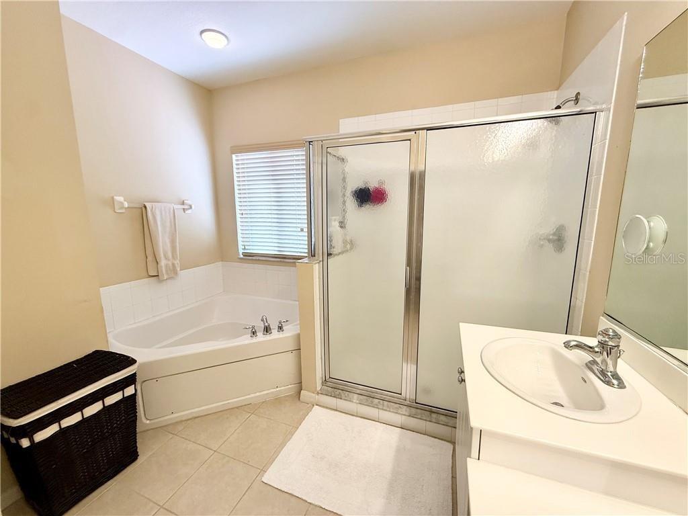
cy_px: 258
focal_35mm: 14
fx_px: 278
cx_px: 344
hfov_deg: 102.1
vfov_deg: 85.7
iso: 160
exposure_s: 1/120
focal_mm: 2.22
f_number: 2.2
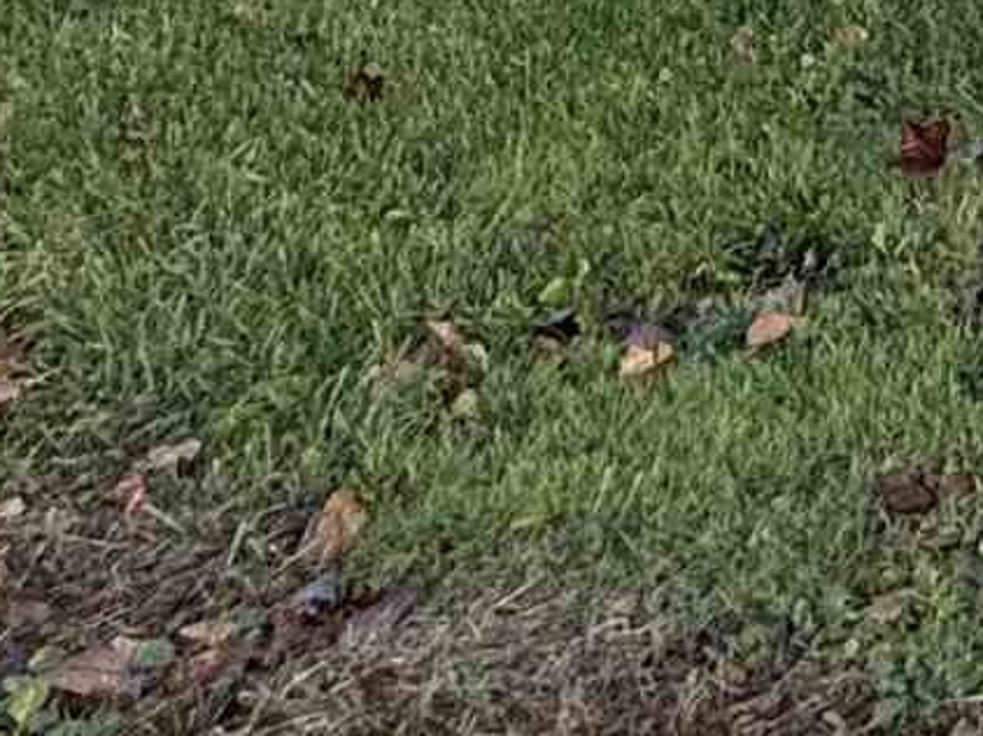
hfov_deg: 15.7
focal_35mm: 102
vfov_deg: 10.5
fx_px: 2895
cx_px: 1908
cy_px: -1425
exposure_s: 1/485
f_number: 2.2
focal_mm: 2.22
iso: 40
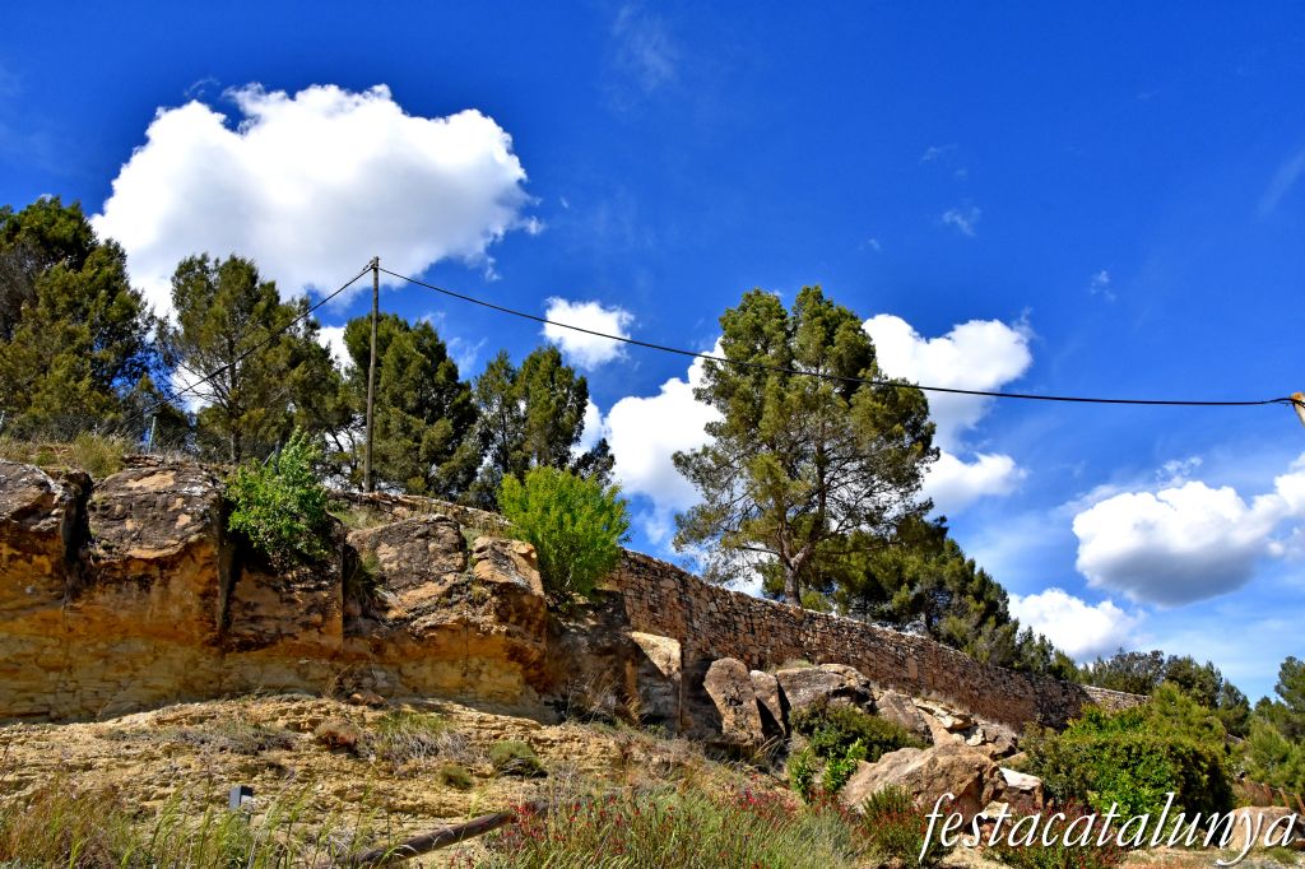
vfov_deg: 47.9
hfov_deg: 67.4
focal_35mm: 27
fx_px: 978
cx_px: 652
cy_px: 434
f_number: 16
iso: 1000
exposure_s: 1/1000
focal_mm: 18
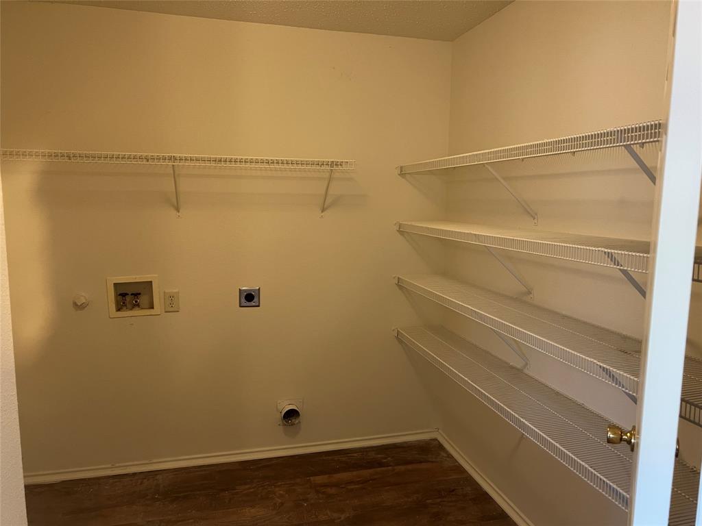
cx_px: 351
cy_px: 263
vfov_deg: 53.1
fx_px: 527
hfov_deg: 67.3
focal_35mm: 26
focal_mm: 5.7
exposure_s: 1/60
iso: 200
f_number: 1.5
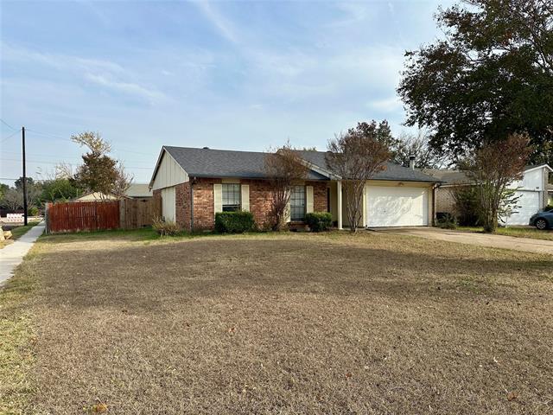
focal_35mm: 24
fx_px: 383
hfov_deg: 71.6
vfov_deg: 56.8
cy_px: 208
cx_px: 276
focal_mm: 6.86
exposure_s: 1/3861
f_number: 1.78
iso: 80
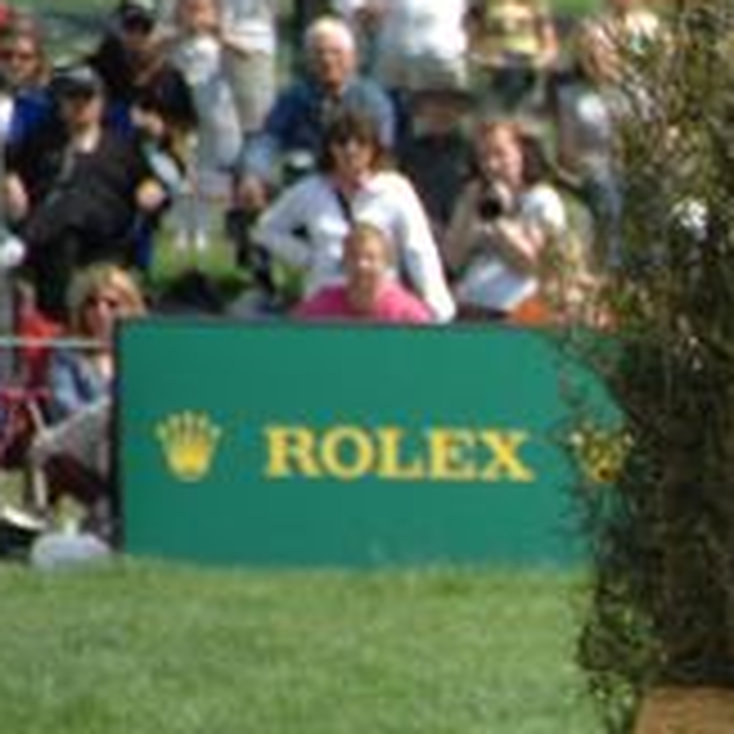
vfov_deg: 1.8
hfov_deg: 1.7
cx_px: 1423
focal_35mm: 1001
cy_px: 790
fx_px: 24014
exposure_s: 1/1000
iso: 500
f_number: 5.6
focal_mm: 200
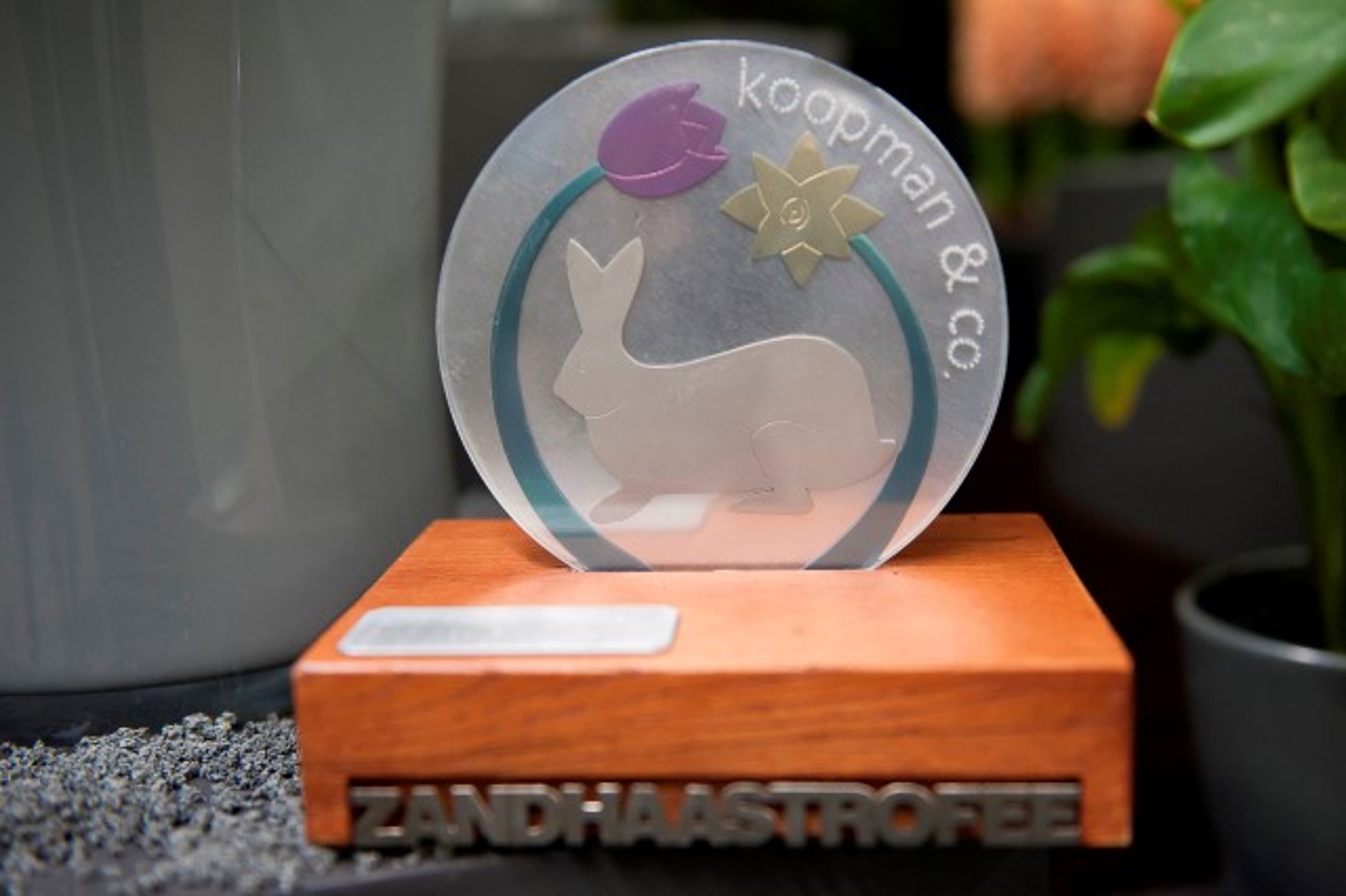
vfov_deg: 35.0
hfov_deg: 50.7
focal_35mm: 38
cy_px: 448
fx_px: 1420
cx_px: 673
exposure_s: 1/125
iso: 800
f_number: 2.8
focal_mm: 38
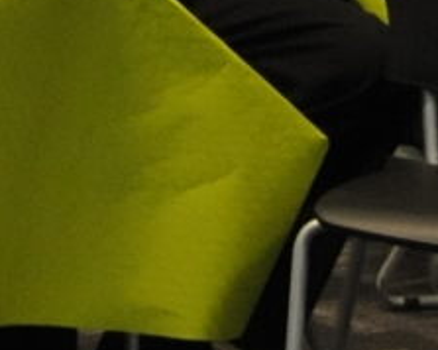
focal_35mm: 352
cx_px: -568
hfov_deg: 5.3
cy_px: -690
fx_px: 4559
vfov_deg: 4.2
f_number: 4.5
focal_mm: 26
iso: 1250
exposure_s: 1/80
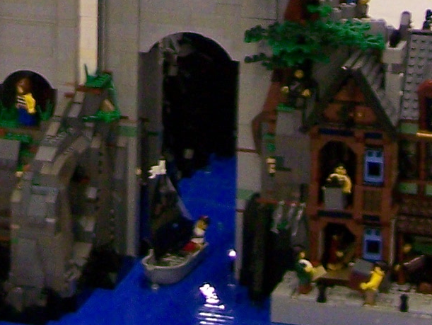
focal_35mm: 176
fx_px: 2198
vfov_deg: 8.2
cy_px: -225
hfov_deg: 11.2
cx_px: 117
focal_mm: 6.3
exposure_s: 1/15
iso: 160
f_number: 2.8
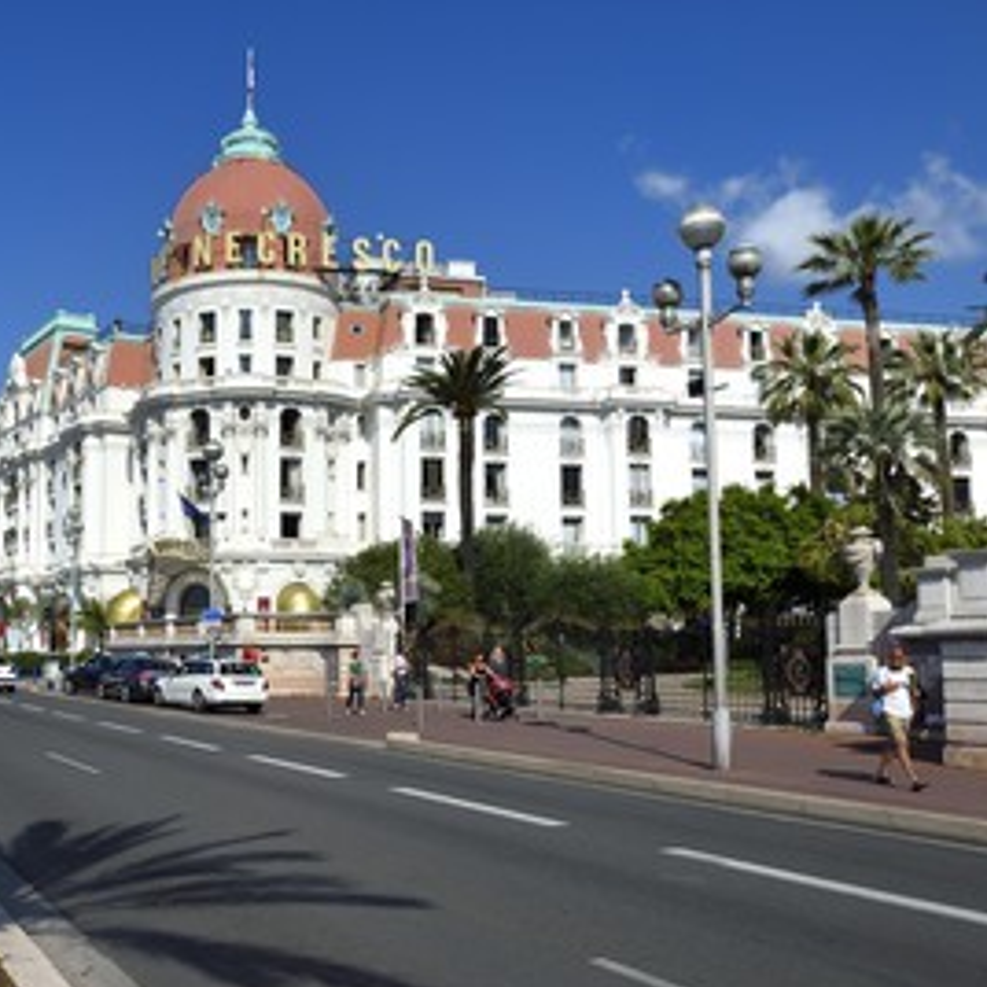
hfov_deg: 48.6
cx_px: 217
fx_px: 1032
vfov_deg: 51.1
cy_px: 512
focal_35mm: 32
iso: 200
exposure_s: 1/320
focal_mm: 24
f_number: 13
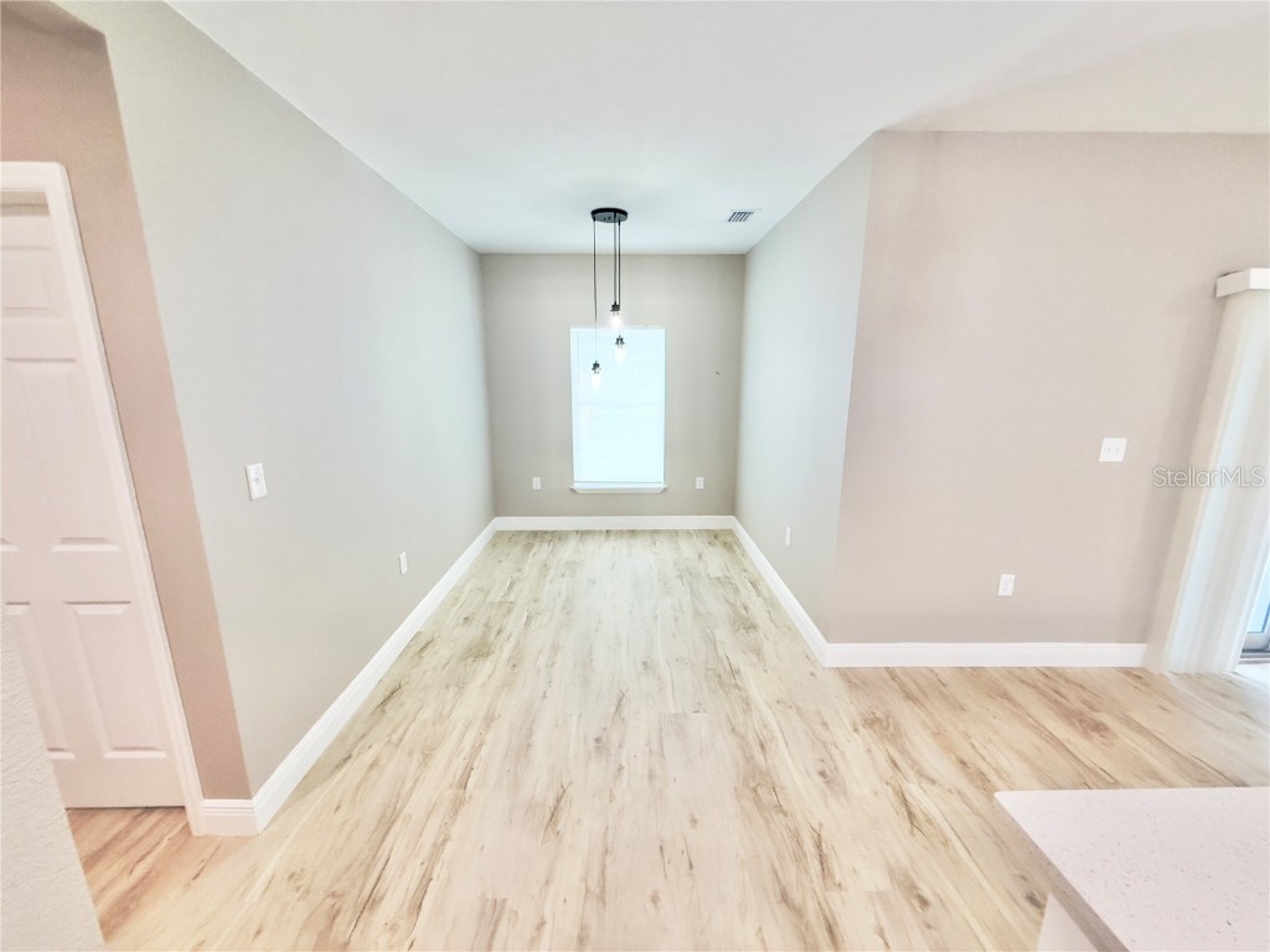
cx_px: 635
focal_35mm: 14
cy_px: 476
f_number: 2.2
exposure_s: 1/120
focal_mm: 2.22
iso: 200
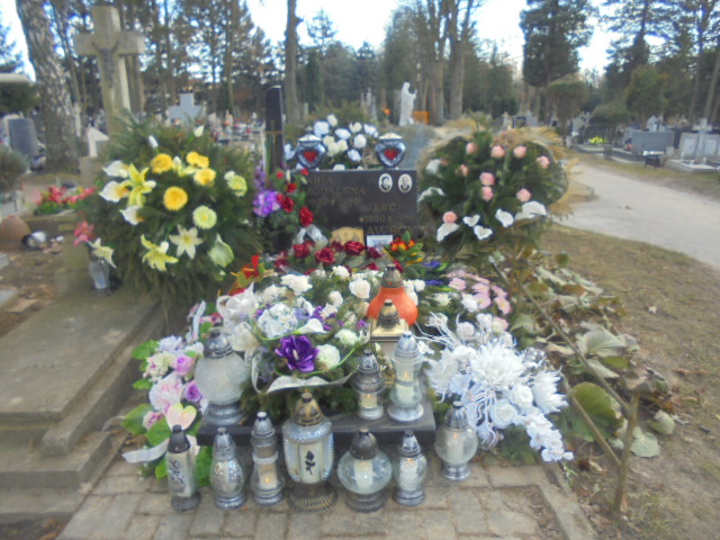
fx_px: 541
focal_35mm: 26
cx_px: 360
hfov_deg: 67.3
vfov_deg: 53.1
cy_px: 270
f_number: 3.5
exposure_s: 1/100
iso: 100
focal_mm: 4.6
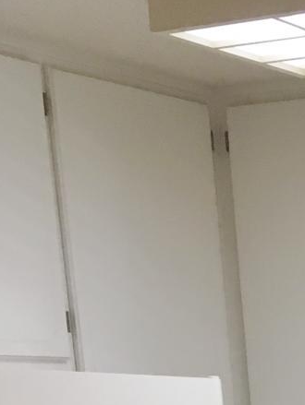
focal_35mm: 132
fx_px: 1548
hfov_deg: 10.2
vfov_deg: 12.7
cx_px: 660
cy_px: 859
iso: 32
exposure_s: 1/30
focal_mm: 4.15
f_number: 2.2
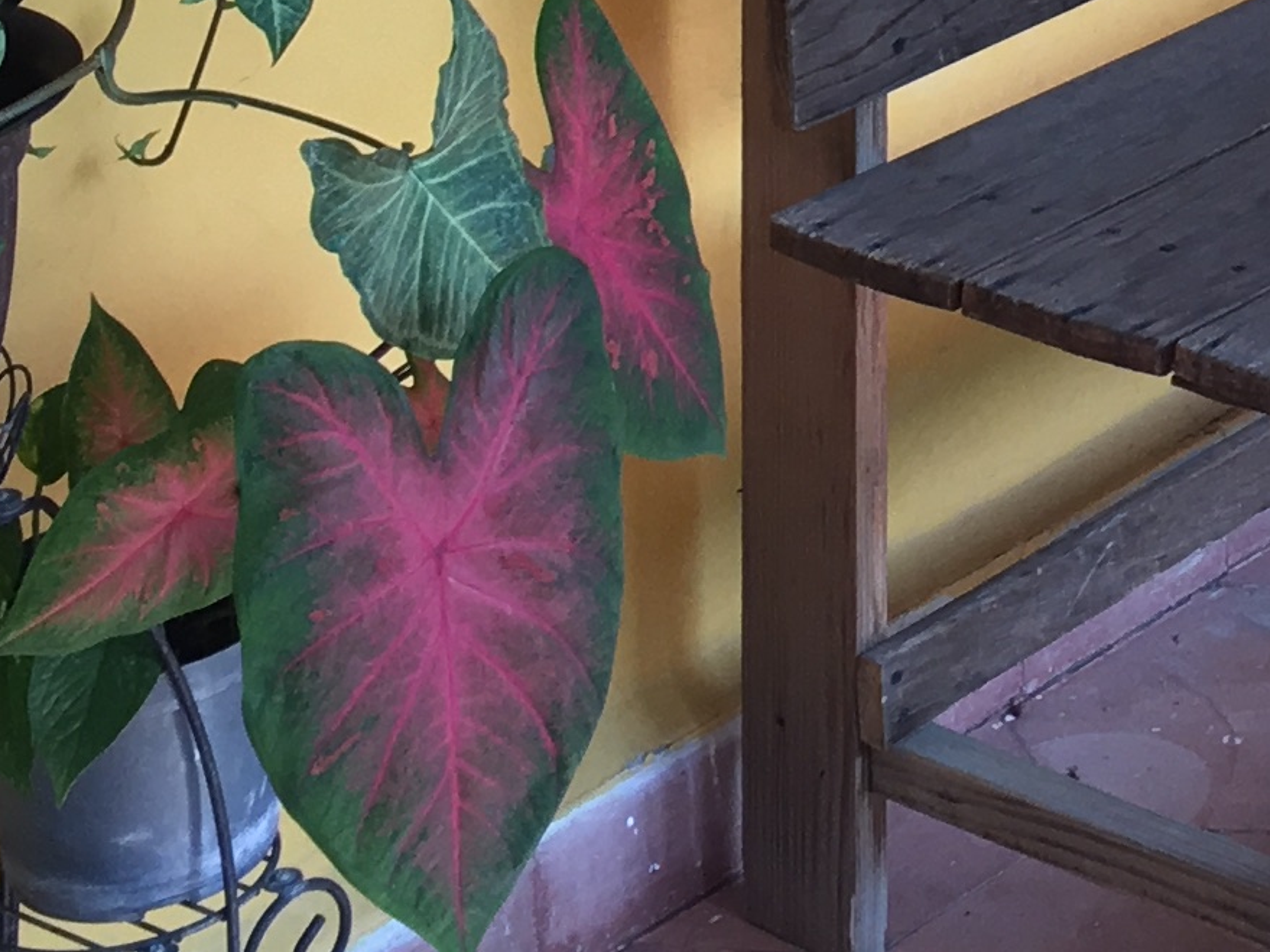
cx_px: 1688
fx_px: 4879
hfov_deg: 14.2
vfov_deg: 10.0
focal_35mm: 133
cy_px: -1186
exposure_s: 1/120
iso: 25
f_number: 2.2
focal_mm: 4.15
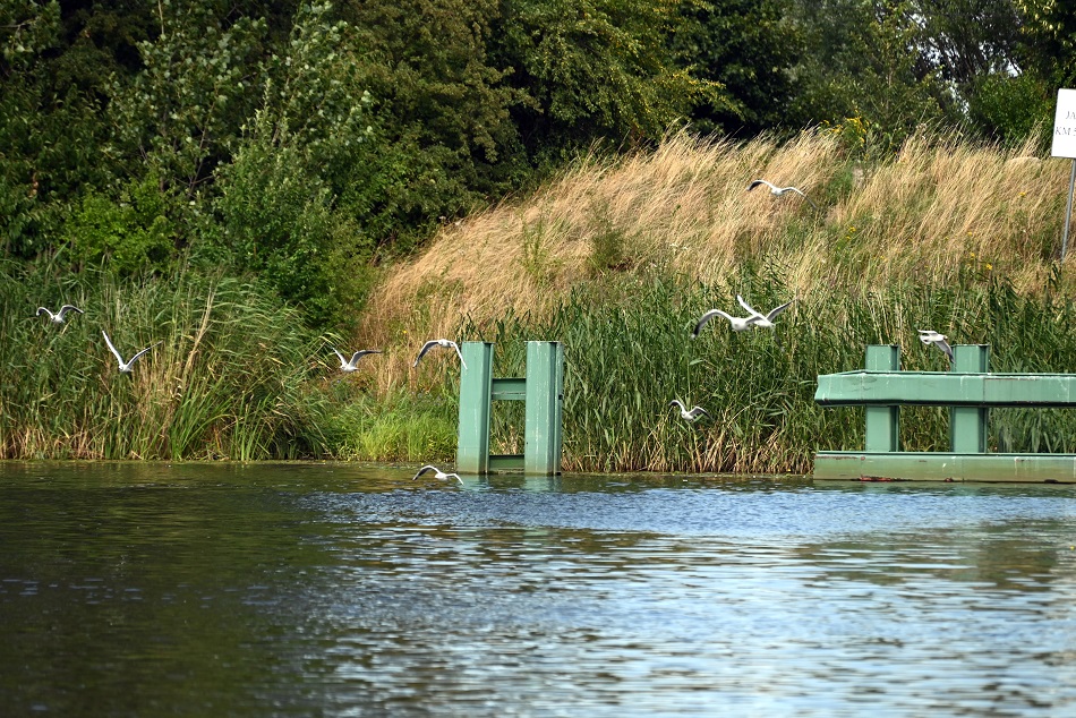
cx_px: 538
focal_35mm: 300
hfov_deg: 6.9
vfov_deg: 4.6
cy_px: 359
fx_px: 8969
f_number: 5.6
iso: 400
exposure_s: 1/1000
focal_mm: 300
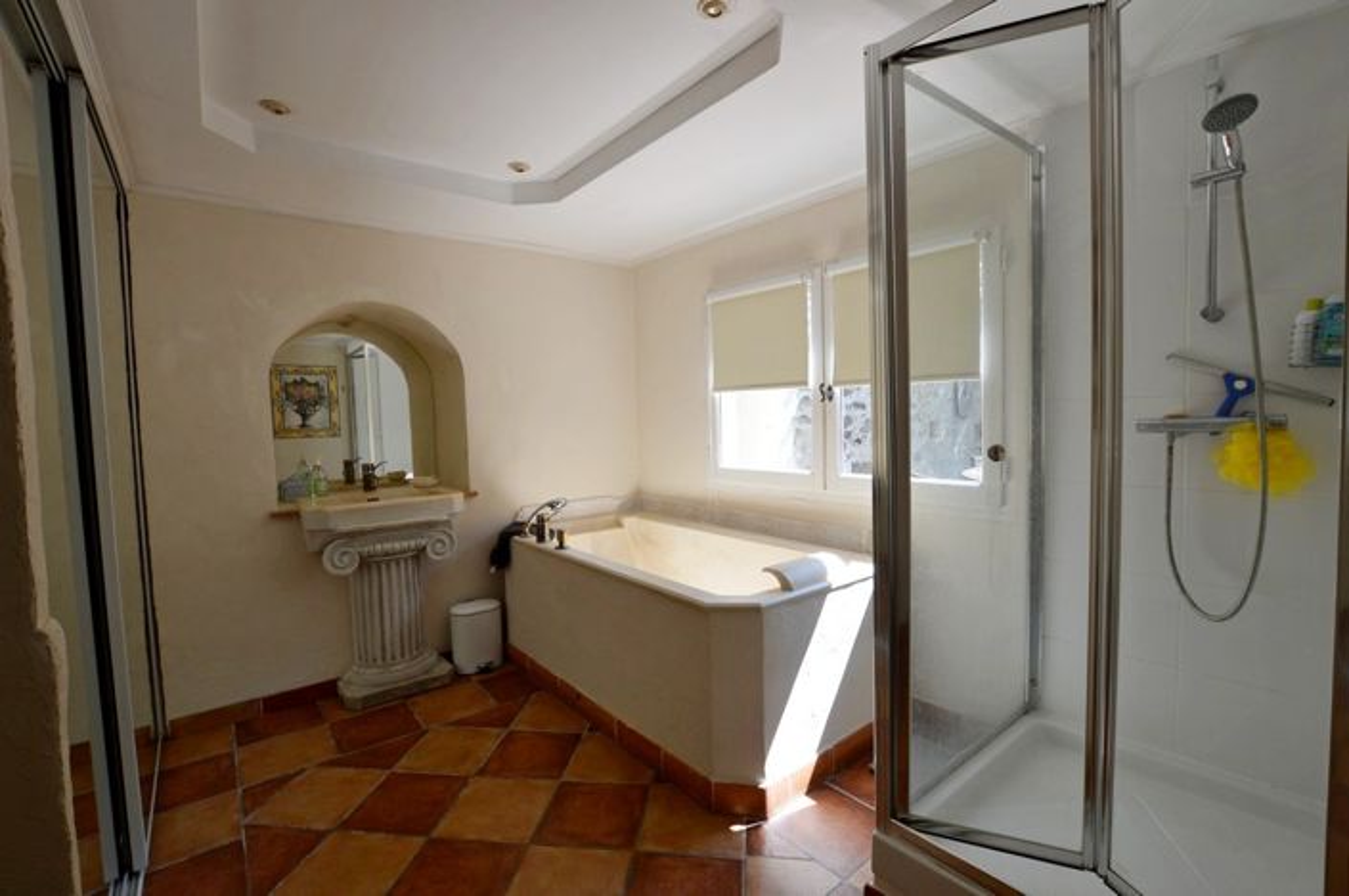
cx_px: 674
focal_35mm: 15
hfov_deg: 100.5
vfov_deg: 77.2
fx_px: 561
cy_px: 448
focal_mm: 10
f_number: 5.6
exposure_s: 1/125
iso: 400
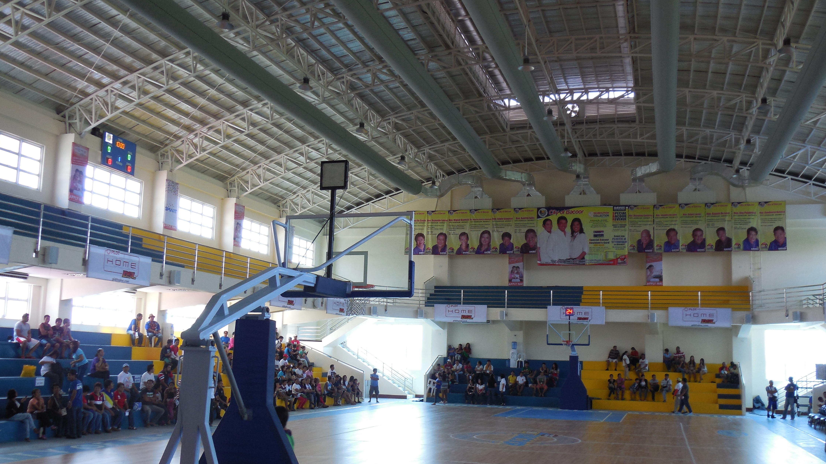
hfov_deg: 52.8
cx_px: 407
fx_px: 832
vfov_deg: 31.2
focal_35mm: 38
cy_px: 256
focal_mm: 6.1
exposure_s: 1/30
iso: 125
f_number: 3.4
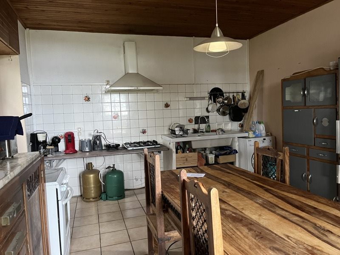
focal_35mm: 26
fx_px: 255
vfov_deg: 53.1
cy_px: 128
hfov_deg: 67.3
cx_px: 170
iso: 500
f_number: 1.6
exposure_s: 1/60
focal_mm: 5.1
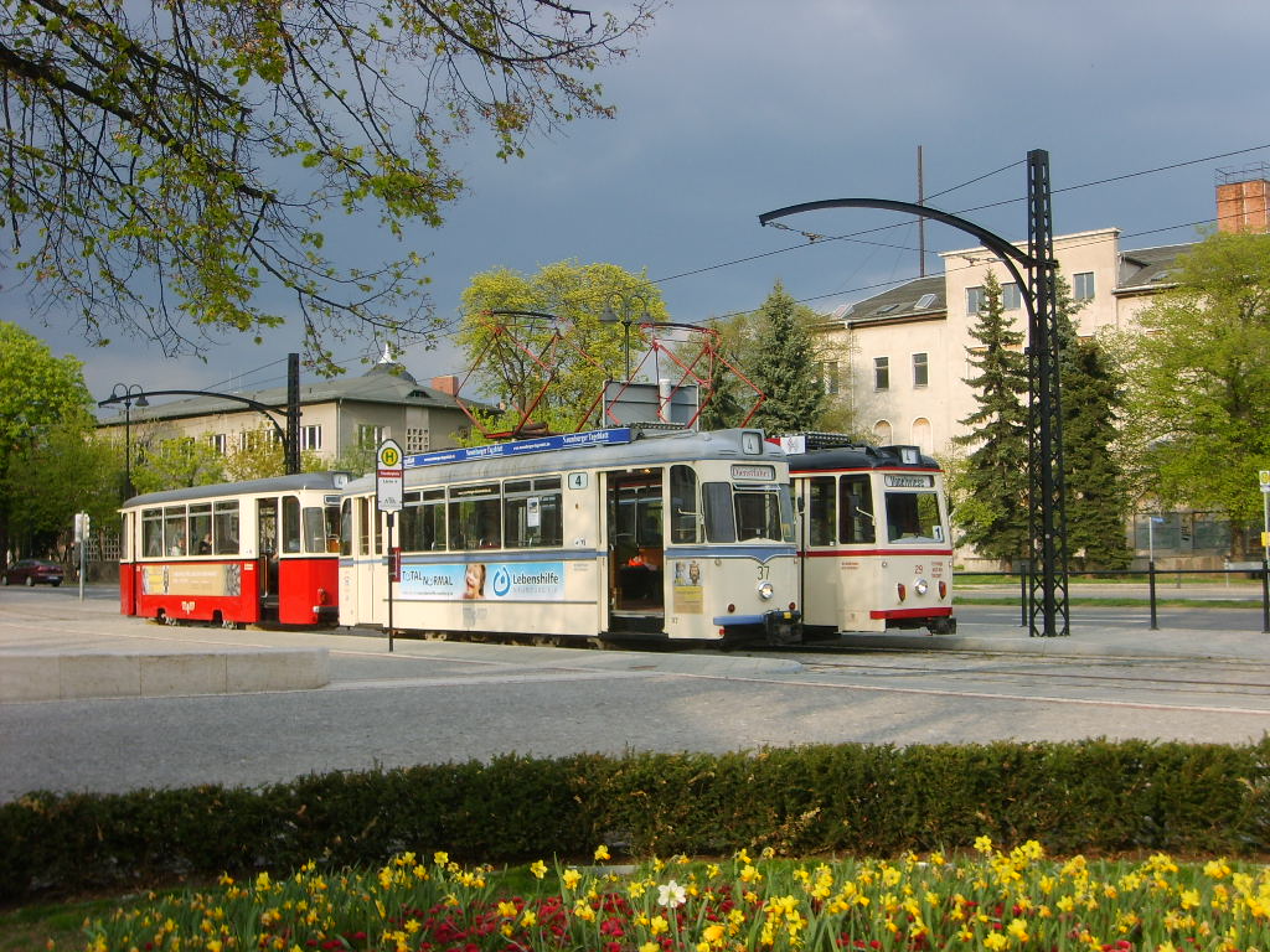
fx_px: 1578
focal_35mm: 43
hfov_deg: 43.9
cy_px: 476
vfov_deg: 33.6
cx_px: 635
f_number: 3
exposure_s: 1/250
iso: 50
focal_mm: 7.2
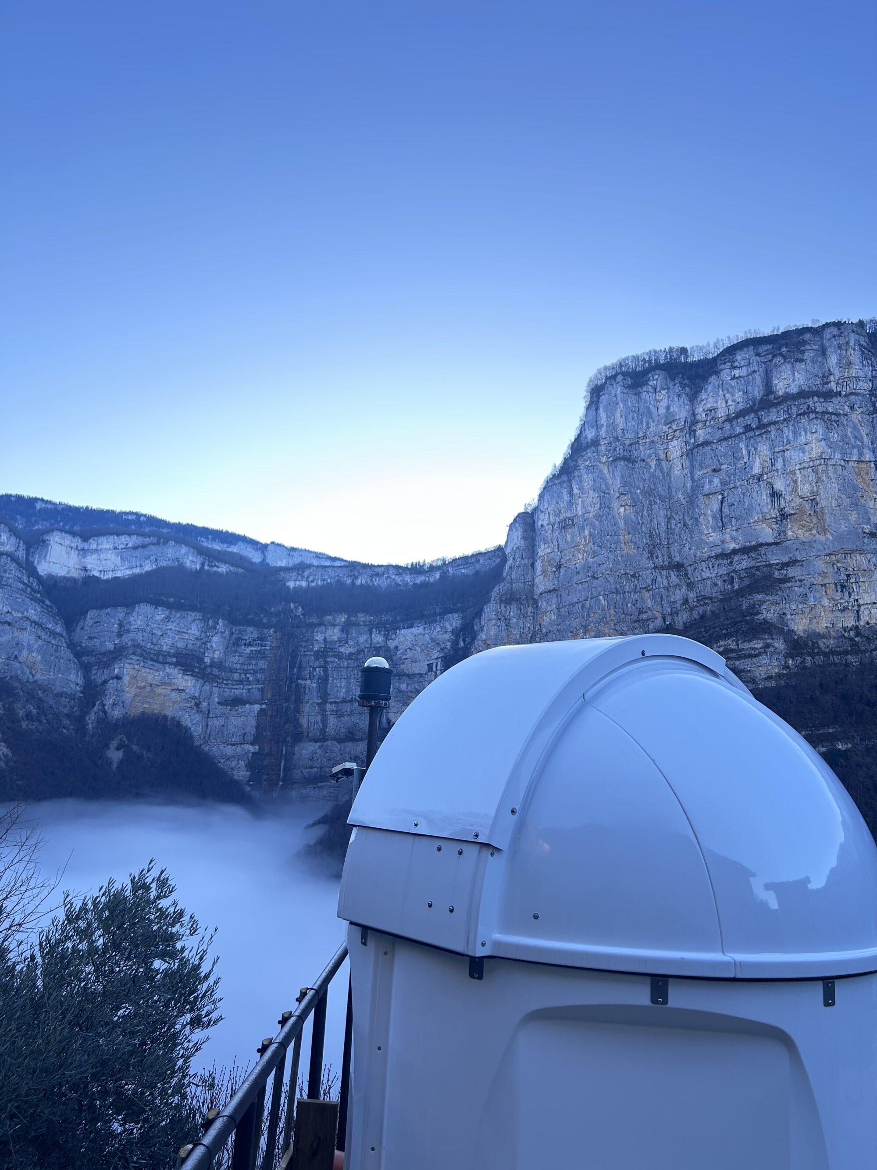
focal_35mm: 26
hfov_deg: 53.1
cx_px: 438
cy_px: 585
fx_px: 878
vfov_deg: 67.3
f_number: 1.5
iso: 50
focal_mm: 5.7
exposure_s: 1/287
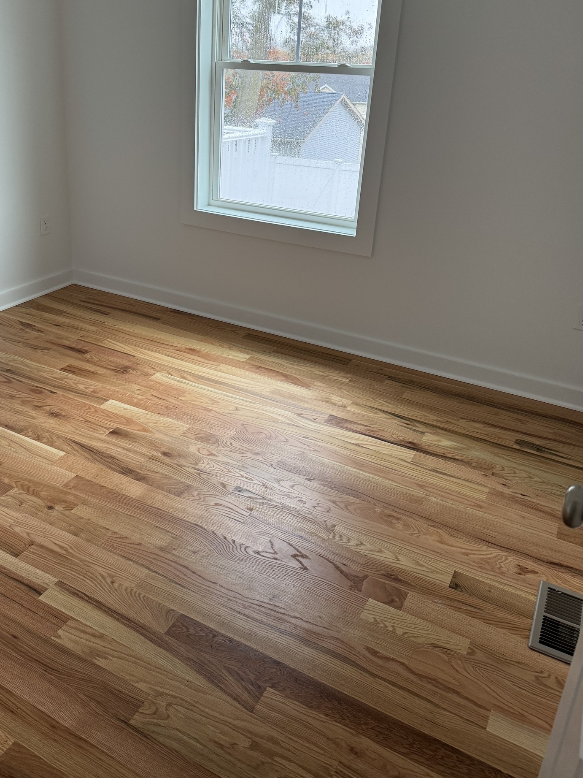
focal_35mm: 30
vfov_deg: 59.4
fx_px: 674
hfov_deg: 46.5
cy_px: 305
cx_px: 232
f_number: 1.78
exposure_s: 1/89
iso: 200
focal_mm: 6.76
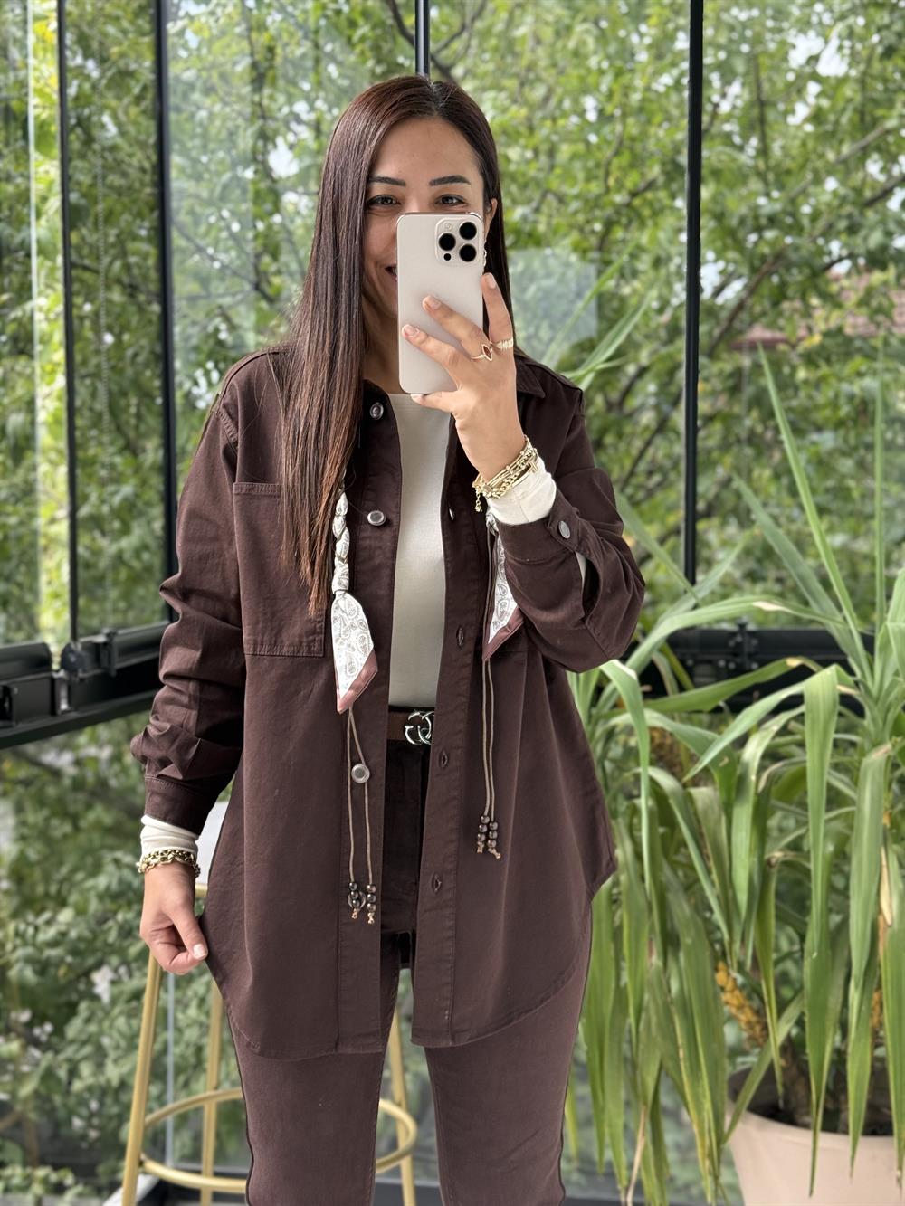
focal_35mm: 48
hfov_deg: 30.3
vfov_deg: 39.7
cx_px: 452
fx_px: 1673
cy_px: 603
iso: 100
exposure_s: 1/388
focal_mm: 6.76
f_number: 1.78
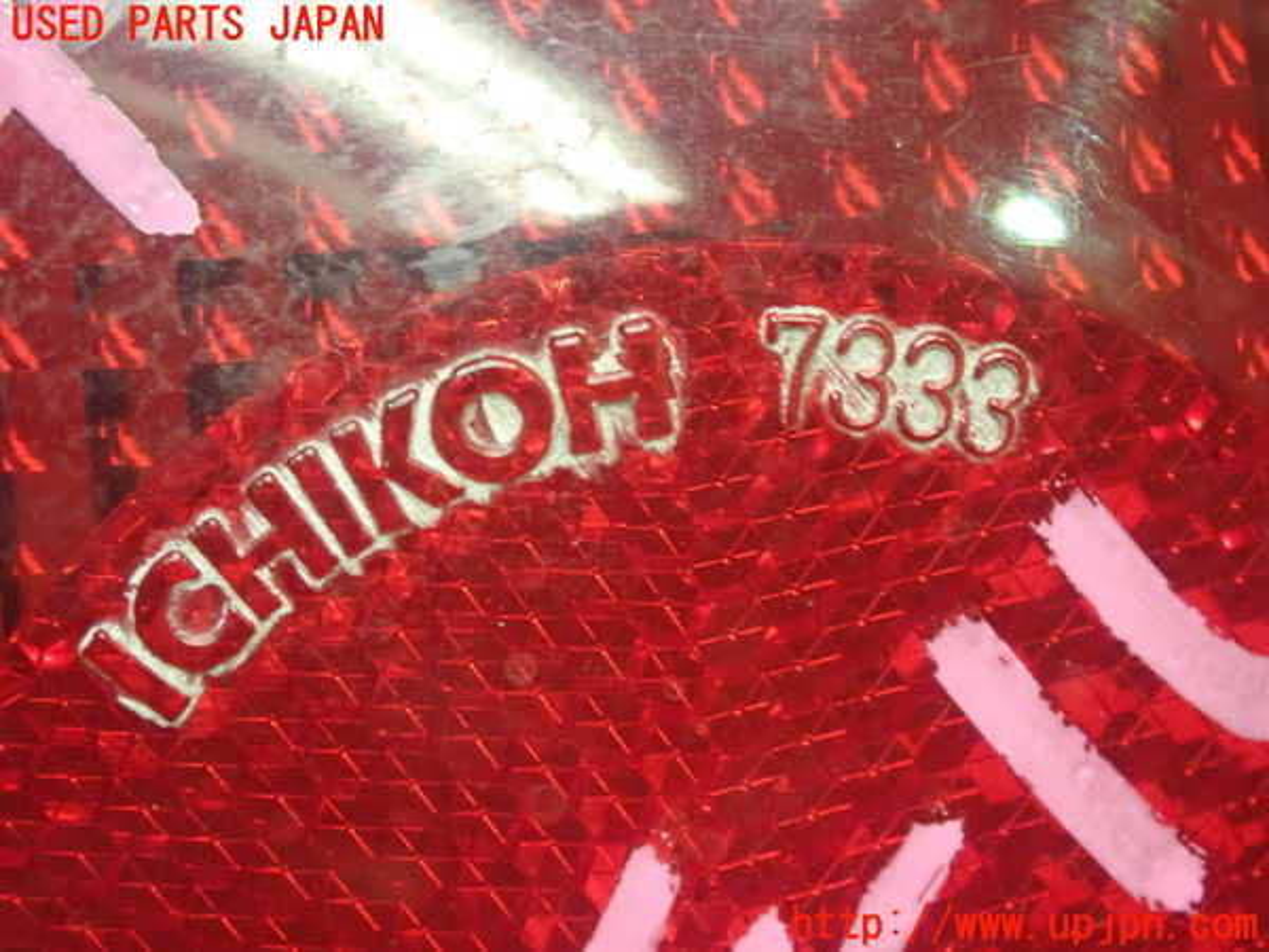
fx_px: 3666
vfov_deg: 14.8
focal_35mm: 100
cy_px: 476
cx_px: 634
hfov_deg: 19.6
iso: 1250
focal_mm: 18
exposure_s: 1/25
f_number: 4.9
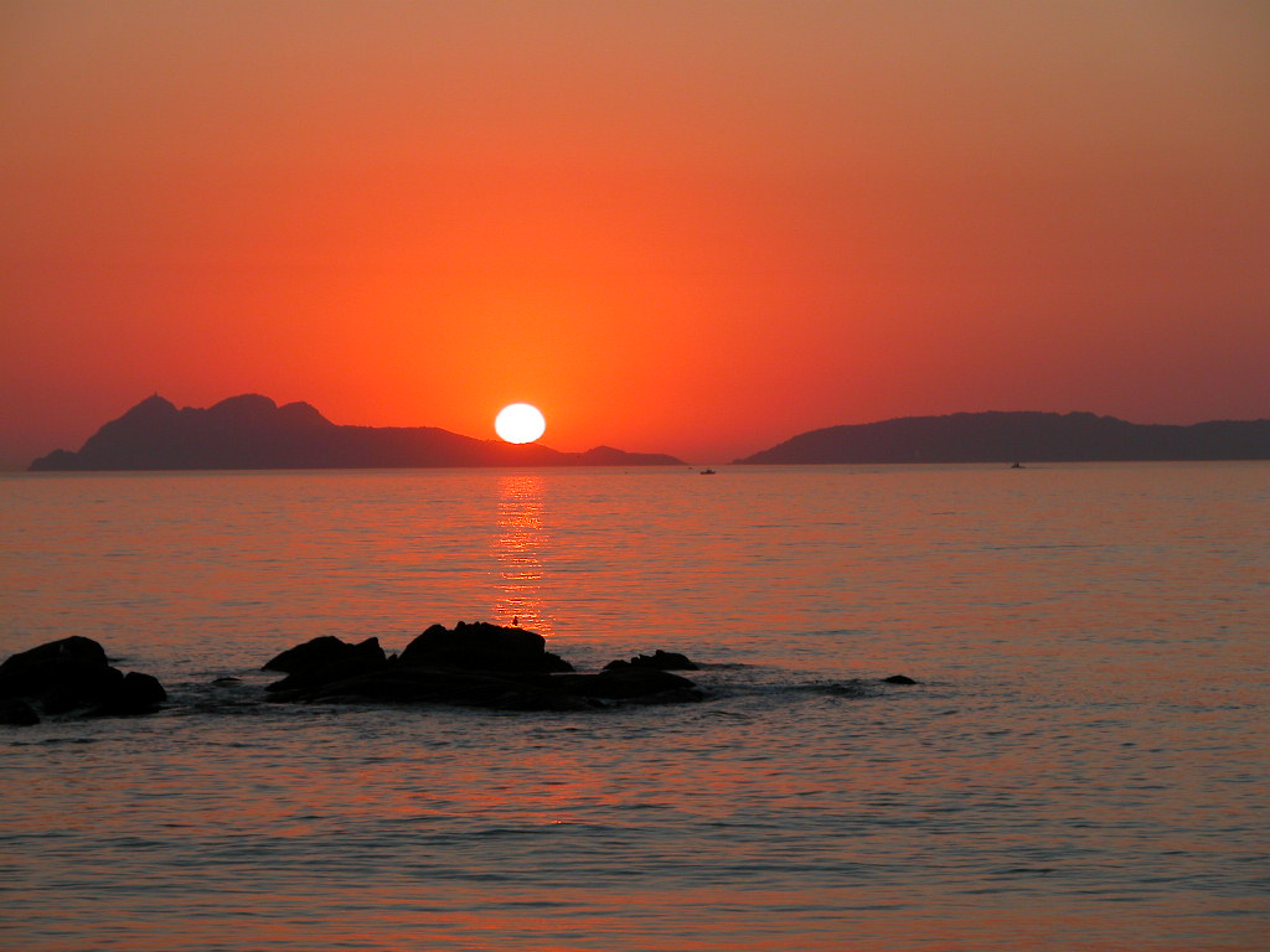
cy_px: 476
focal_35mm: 148
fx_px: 5430
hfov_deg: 13.3
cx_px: 635
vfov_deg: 10.0
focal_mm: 37.7
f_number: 4.4
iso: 100
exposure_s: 1/227
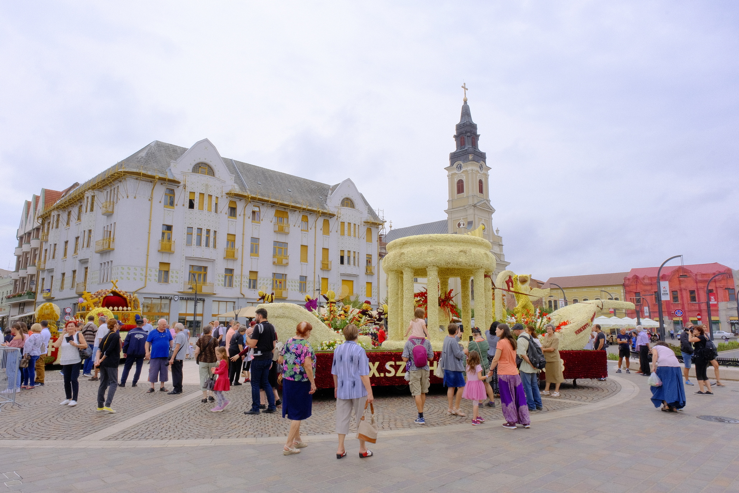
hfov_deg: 73.7
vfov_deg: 53.1
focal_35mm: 24
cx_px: 370
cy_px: 246
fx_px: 493
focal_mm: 16
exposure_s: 1/60
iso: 640
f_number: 22
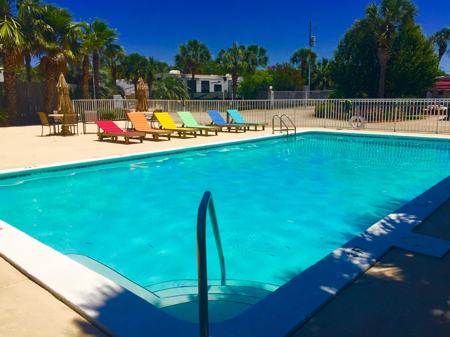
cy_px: 168
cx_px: 225
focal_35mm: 29
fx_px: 377
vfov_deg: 48.2
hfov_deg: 61.7
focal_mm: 4.15
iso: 32
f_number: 2.2
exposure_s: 1/4405
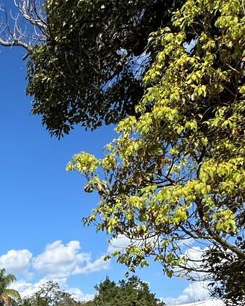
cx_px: -66
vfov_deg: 37.0
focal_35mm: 40
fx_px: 363
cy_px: 351
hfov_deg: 30.3
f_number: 2.2
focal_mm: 2.22
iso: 50
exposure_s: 1/1789
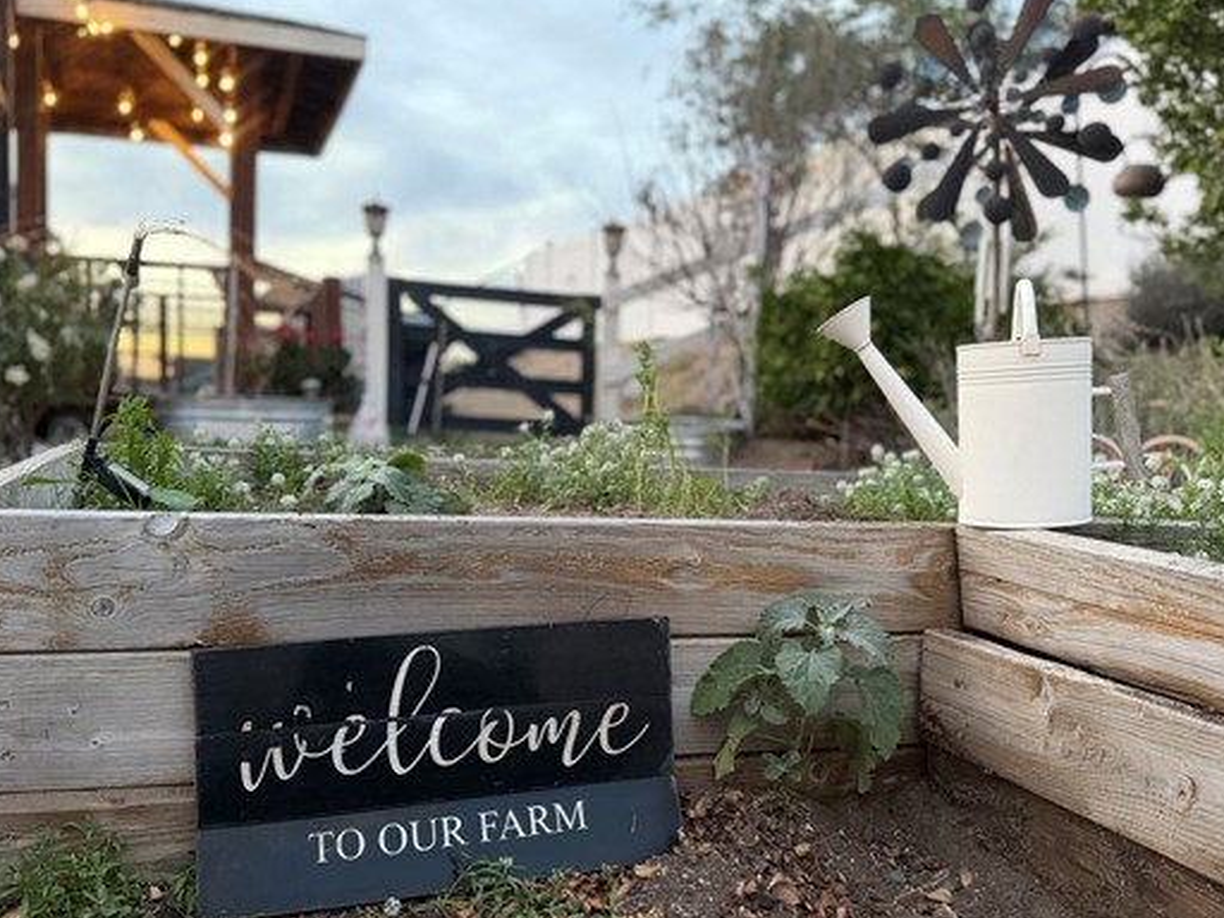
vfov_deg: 46.7
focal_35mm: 30
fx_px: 1061
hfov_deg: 60.0
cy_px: 516
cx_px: 593
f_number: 1.78
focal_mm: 6.76
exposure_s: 1/60
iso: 500
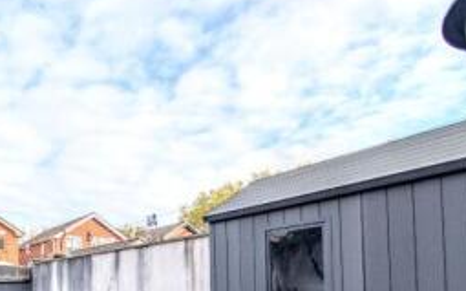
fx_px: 368
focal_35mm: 29
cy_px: 285
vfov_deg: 38.7
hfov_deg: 57.8
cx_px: 69
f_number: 1.7
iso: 54
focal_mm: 2.02
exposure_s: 1/990
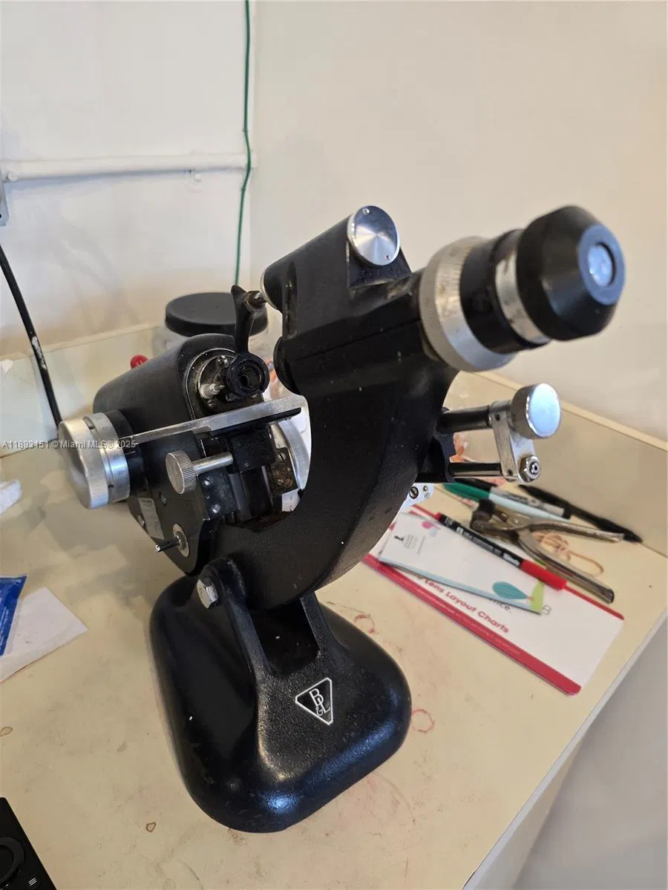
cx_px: 334
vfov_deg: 73.9
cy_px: 445
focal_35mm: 23
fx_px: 592
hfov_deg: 58.9
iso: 320
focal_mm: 6.3
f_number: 1.7
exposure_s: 1/120
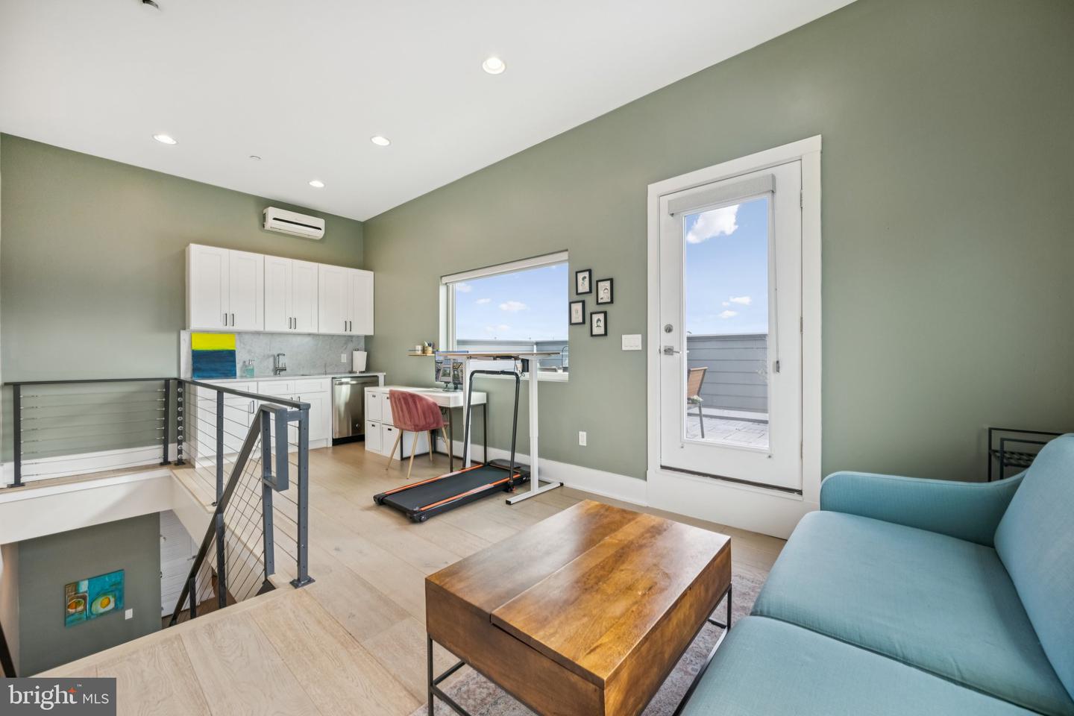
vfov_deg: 81.2
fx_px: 418
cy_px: 358
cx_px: 537
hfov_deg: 104.3
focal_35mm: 14
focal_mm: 14
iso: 400
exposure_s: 1/125
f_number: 7.1
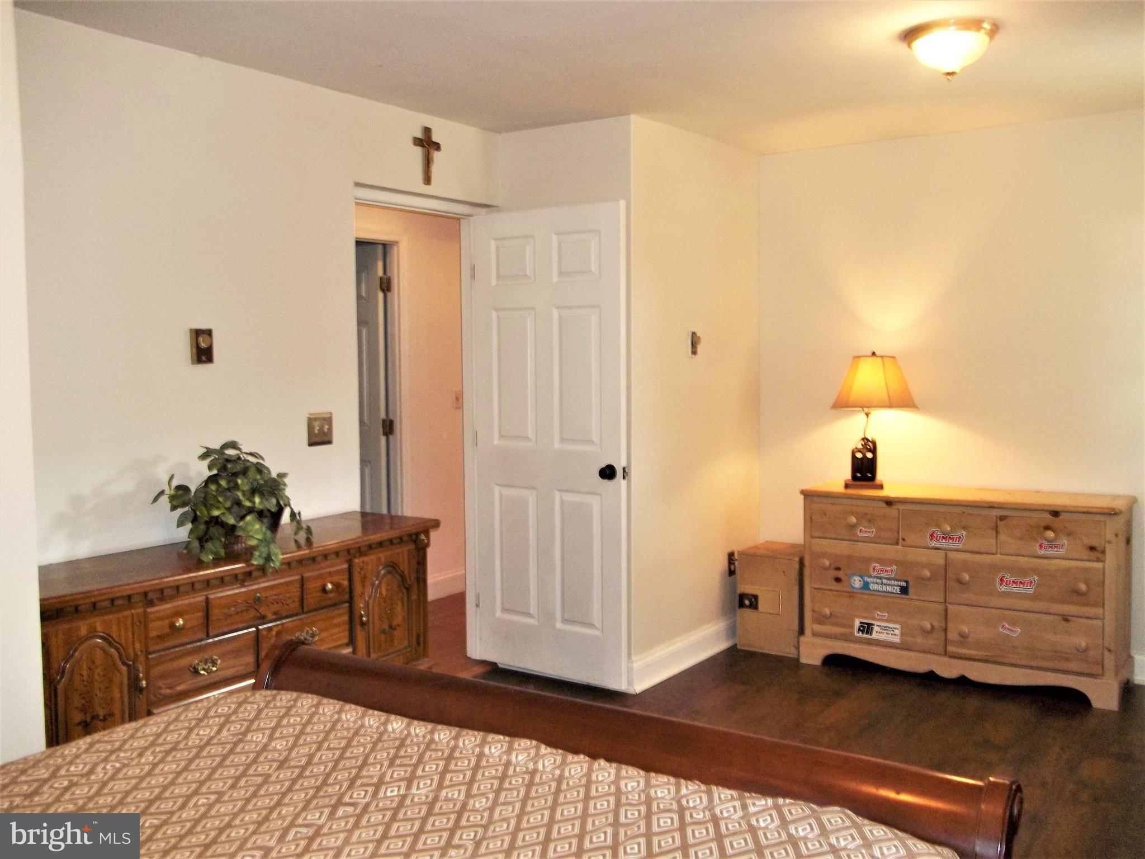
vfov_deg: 44.2
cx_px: 572
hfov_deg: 56.8
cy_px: 430
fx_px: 1058
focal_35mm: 32
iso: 160
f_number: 2.9
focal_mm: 5.7
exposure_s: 1/30
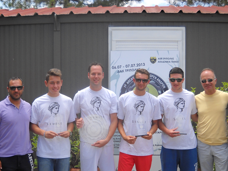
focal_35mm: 57
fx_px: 375
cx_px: 120
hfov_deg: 33.8
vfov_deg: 25.5
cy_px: 118
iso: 64
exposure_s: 1/209
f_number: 5.5
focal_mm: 6.72
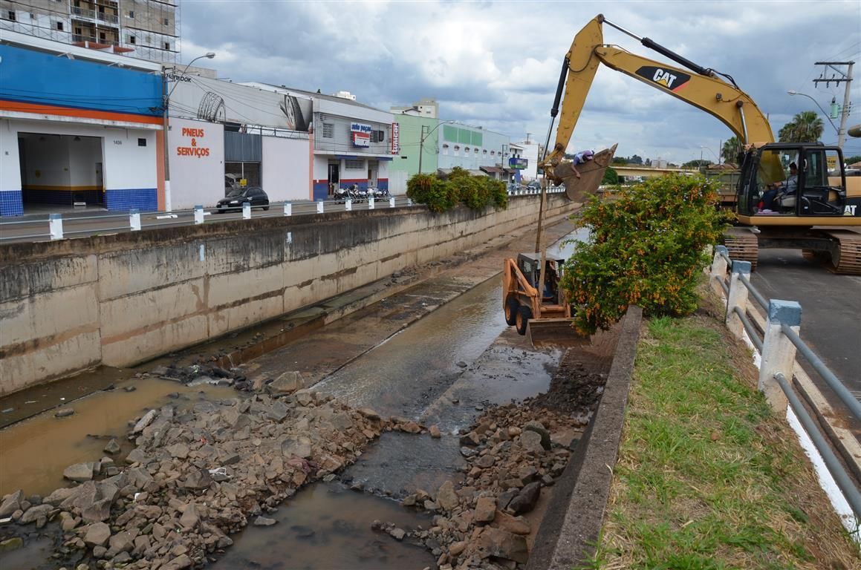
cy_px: 285
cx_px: 430
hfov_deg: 67.5
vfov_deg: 47.7
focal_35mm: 27
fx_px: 645
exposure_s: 1/250
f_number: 8
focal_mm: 18
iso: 180
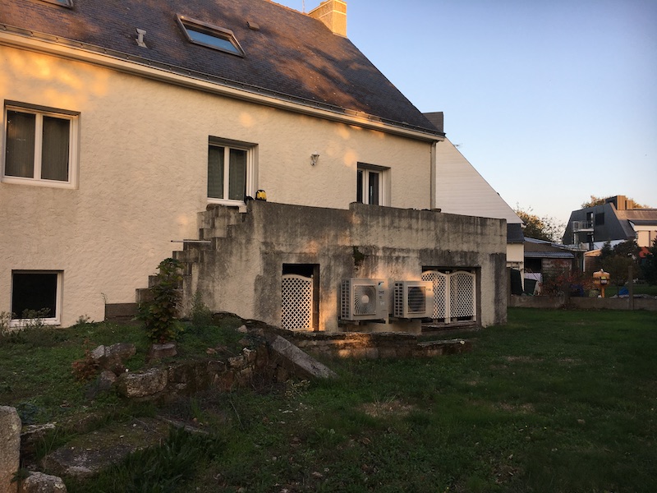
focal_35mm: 29
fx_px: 550
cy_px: 246
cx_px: 328
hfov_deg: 61.7
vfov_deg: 48.2
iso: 25
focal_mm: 4.15
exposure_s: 1/306
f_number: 2.2
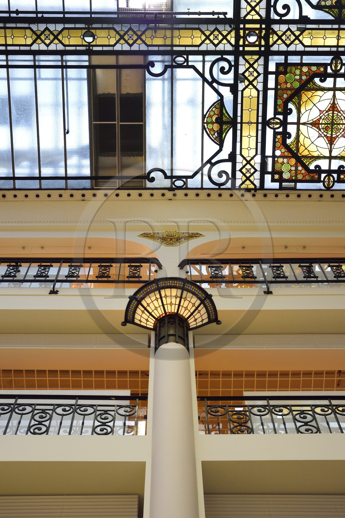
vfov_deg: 36.2
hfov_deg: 24.6
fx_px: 791
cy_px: 259
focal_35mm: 55
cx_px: 172
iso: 800
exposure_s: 1/100
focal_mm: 55
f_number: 8
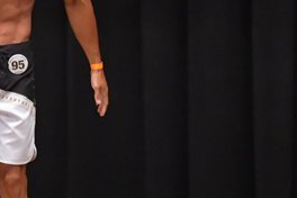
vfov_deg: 2.2
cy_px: 83
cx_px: -87
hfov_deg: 3.2
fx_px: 5255
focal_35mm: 637
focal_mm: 145
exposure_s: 1/400
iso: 6400
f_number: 5.6
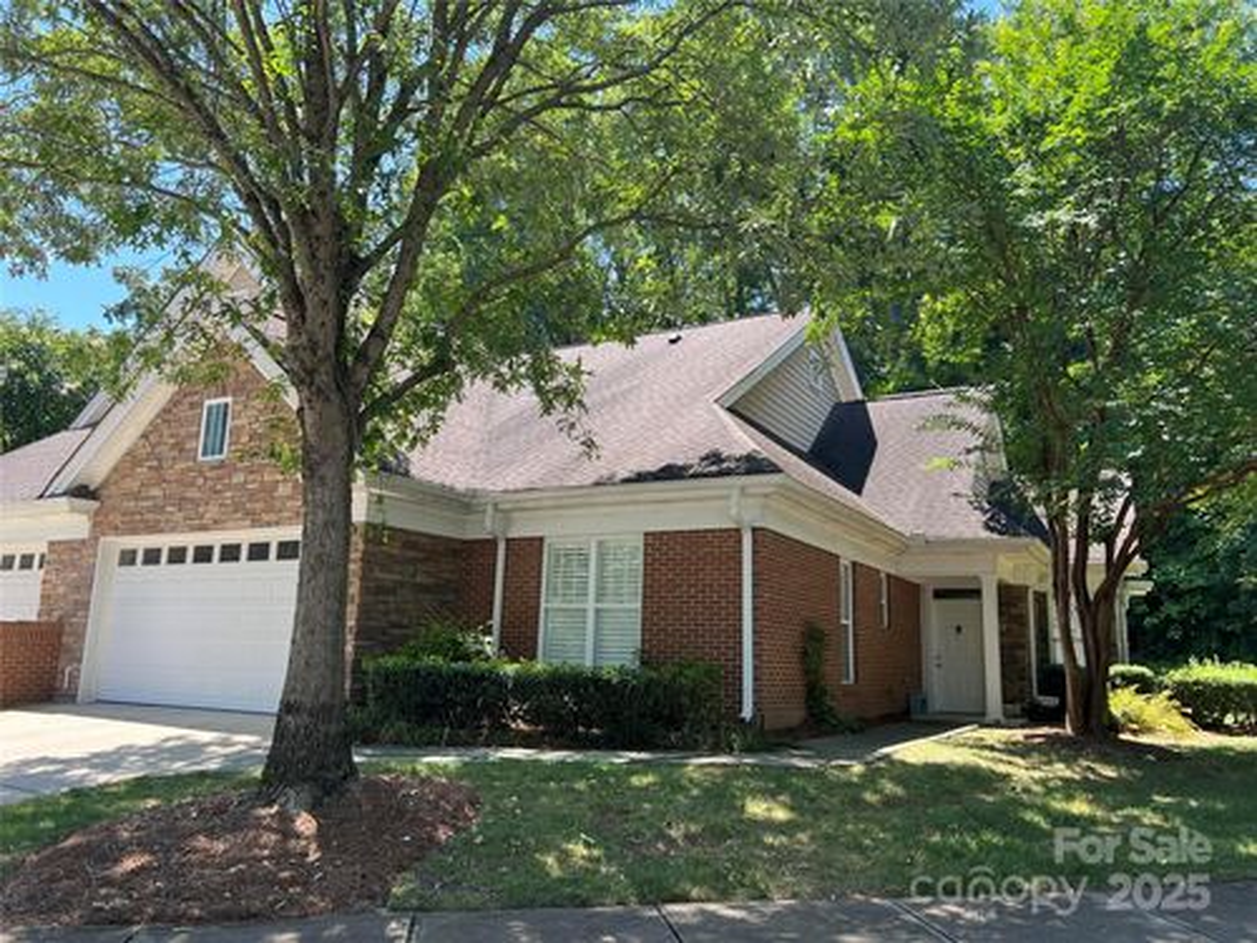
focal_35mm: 26
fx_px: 944
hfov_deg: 67.3
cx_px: 628
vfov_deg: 53.1
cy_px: 472
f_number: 1.5
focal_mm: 5.7
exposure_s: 1/639
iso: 50
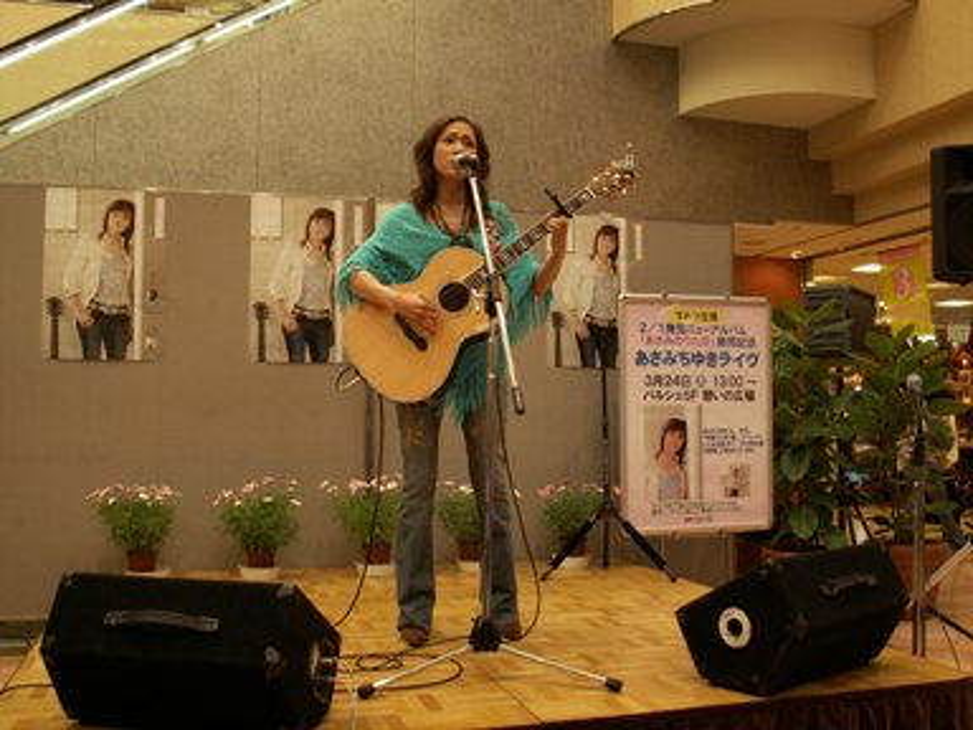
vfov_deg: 40.7
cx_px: 486
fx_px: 984
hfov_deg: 52.6
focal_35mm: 35
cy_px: 365
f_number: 2.8
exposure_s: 1/40
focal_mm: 5.86
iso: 64
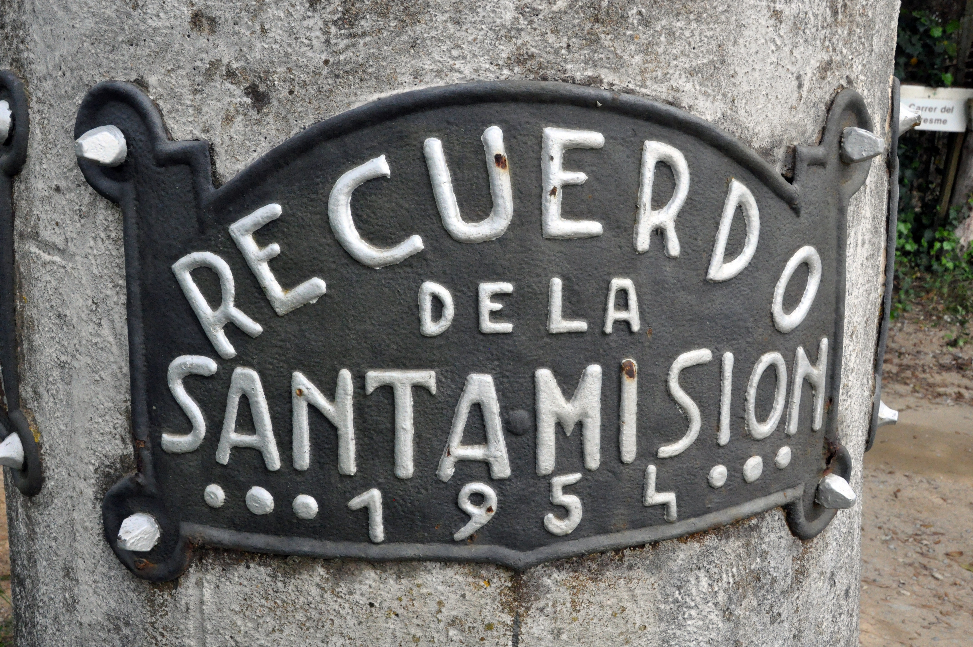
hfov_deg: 53.2
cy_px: 324
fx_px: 972
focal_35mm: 36
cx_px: 486
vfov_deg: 36.8
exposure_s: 1/500
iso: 2000
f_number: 11
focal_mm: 24
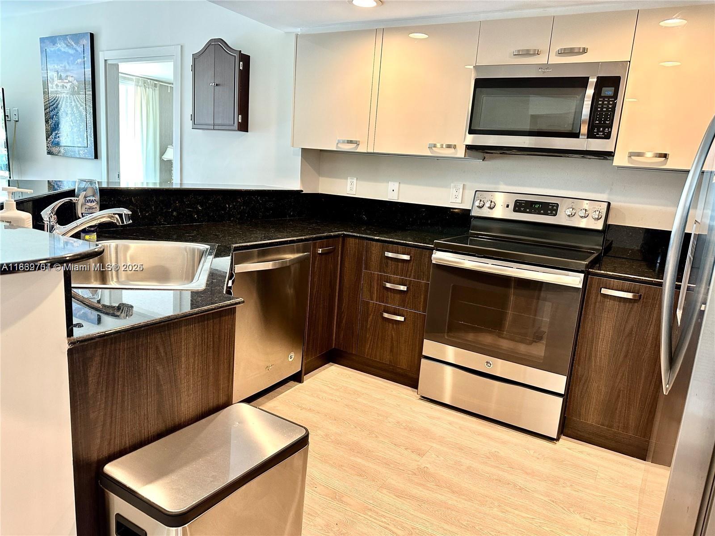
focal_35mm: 24
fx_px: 496
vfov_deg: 56.8
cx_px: 358
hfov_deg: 71.6
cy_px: 268
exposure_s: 1/60
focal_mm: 6.86
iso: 160
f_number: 1.78
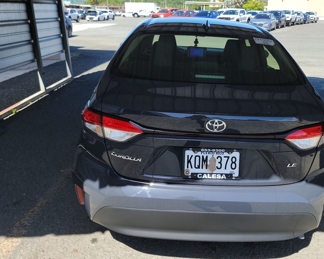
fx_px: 297
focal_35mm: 31
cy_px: 122
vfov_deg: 47.1
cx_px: 194
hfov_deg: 56.7
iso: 50
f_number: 1.8
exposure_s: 1/390
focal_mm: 6.7
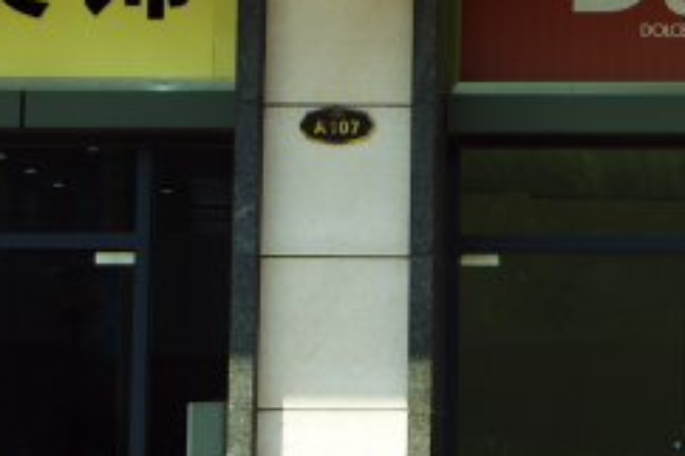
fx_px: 3385
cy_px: 4
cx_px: 733
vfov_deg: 7.7
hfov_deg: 11.4
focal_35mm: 178
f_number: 5.6
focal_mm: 28
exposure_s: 1/250
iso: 100
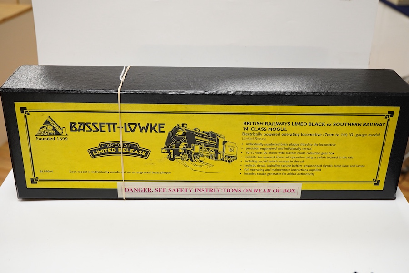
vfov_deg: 29.9
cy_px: 136
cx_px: 204
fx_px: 511
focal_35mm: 45
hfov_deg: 43.6
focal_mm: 30
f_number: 9
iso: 1250
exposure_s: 1/125
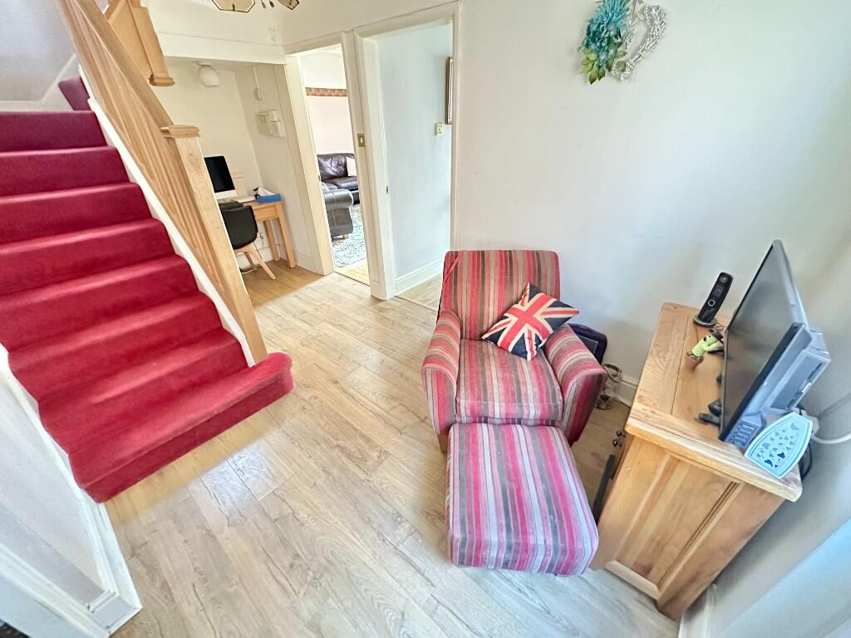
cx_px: 426
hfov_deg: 102.1
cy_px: 319
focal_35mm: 14
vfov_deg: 85.7
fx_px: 344
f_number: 2.2
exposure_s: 1/46
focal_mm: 2.22
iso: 1250
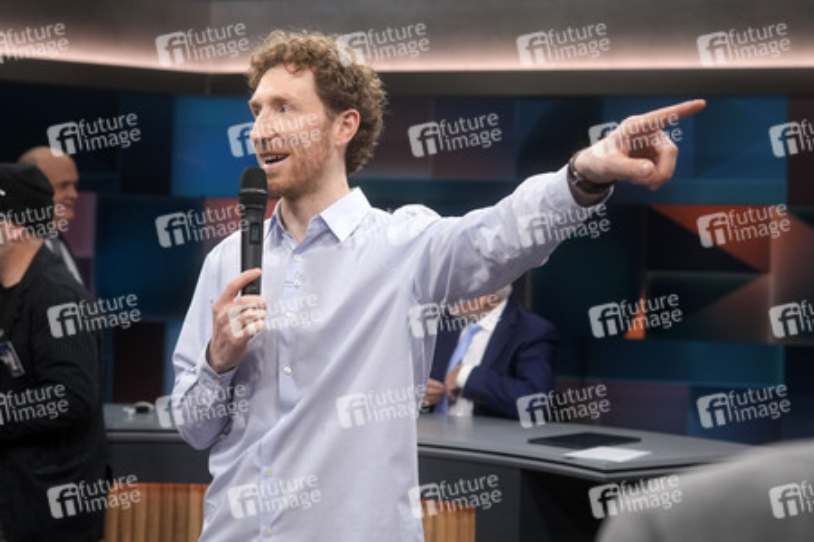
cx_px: 407
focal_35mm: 45
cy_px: 271
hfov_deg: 43.6
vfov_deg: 29.8
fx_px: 1017
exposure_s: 1/400
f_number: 2.2
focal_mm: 30
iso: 640
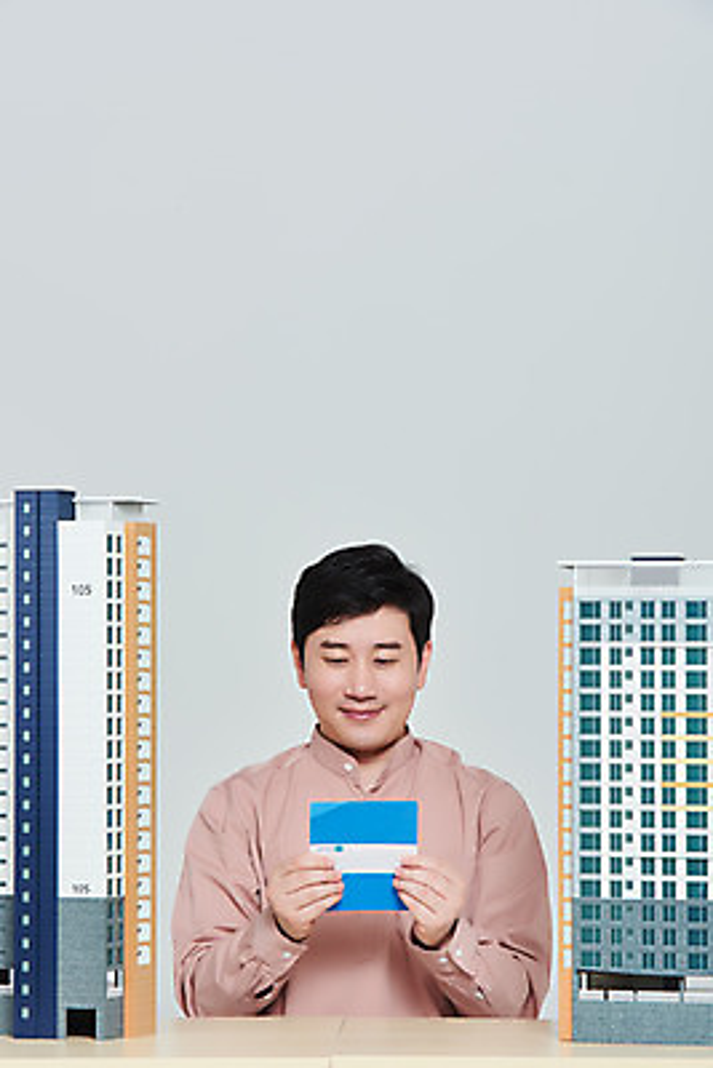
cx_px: 356
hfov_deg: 10.6
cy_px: 534
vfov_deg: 15.8
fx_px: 3858
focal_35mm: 130
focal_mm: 130
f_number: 13
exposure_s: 1/125
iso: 100
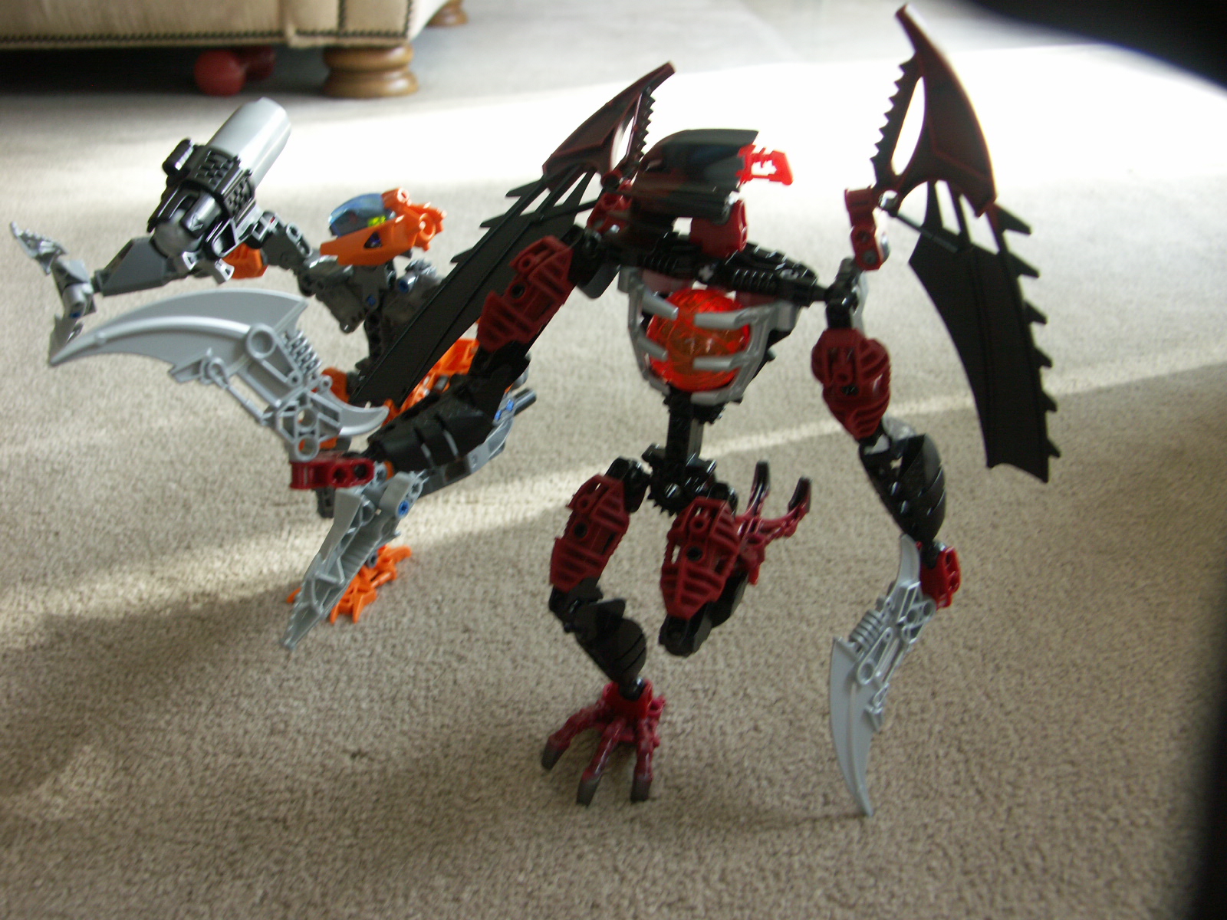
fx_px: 1134
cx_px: 614
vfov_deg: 44.2
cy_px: 460
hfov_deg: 56.8
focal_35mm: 32
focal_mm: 8.23
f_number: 2.8
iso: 100
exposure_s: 1/50
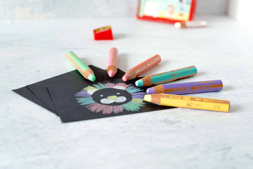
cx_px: 126
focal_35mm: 50
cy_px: 84
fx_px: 351
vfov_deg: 27.0
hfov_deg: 39.6
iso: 160
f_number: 3.5
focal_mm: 50
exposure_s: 1/80
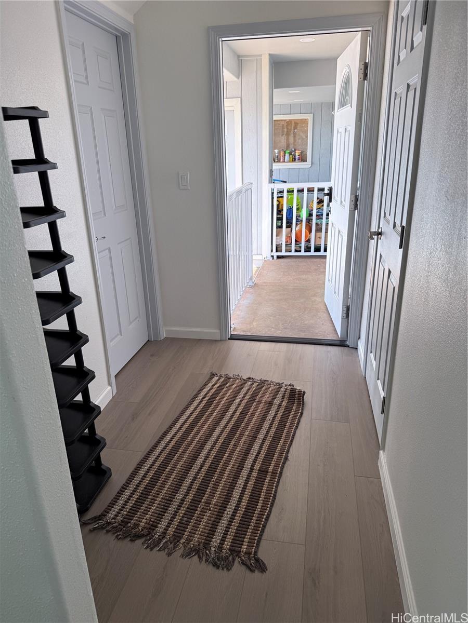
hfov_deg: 56.8
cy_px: 312
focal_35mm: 24
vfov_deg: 71.6
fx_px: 433
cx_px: 234
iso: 100
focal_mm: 6.76
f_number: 1.78
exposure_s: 1/280
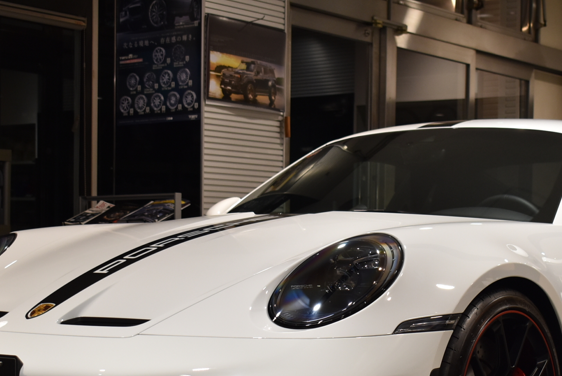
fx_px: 1295
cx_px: 344
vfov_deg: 16.3
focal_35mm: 83
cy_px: 330
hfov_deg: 24.4
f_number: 4.5
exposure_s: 1/50
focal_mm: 31
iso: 450
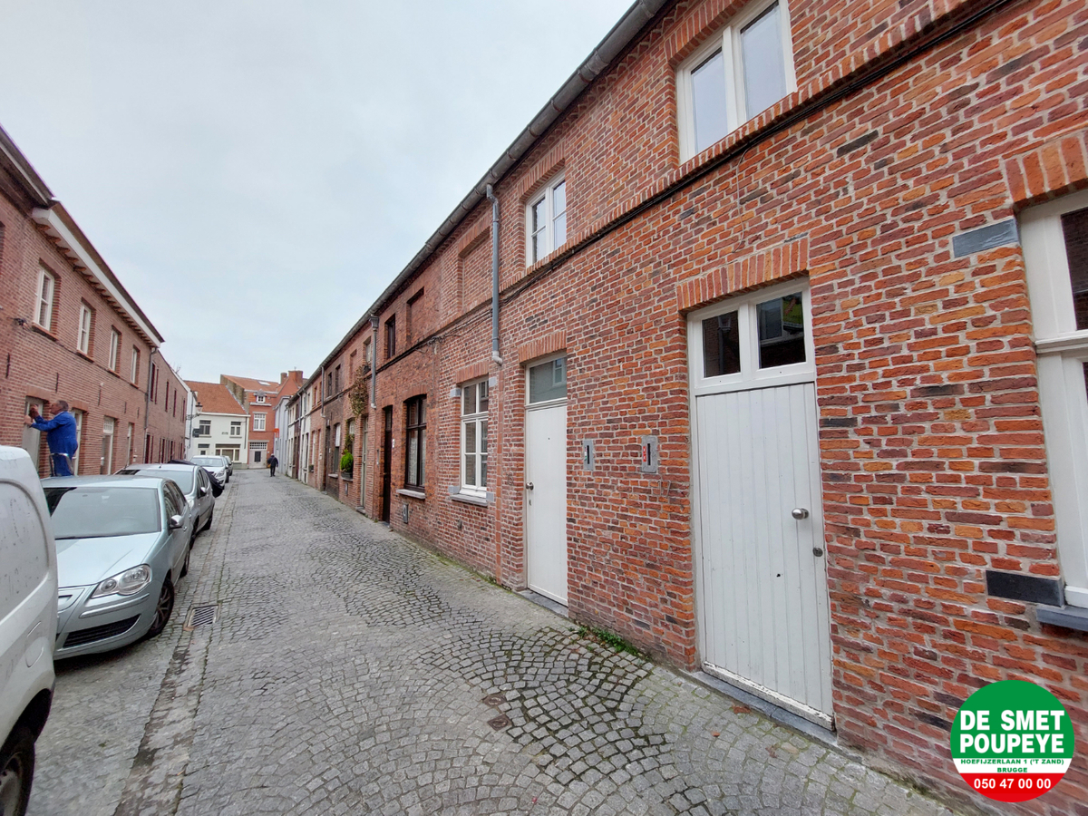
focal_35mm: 13
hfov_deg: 106.2
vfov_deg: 89.9
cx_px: 544
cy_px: 408
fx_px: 409
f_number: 2.2
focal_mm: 1.74
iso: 50
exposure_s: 1/132
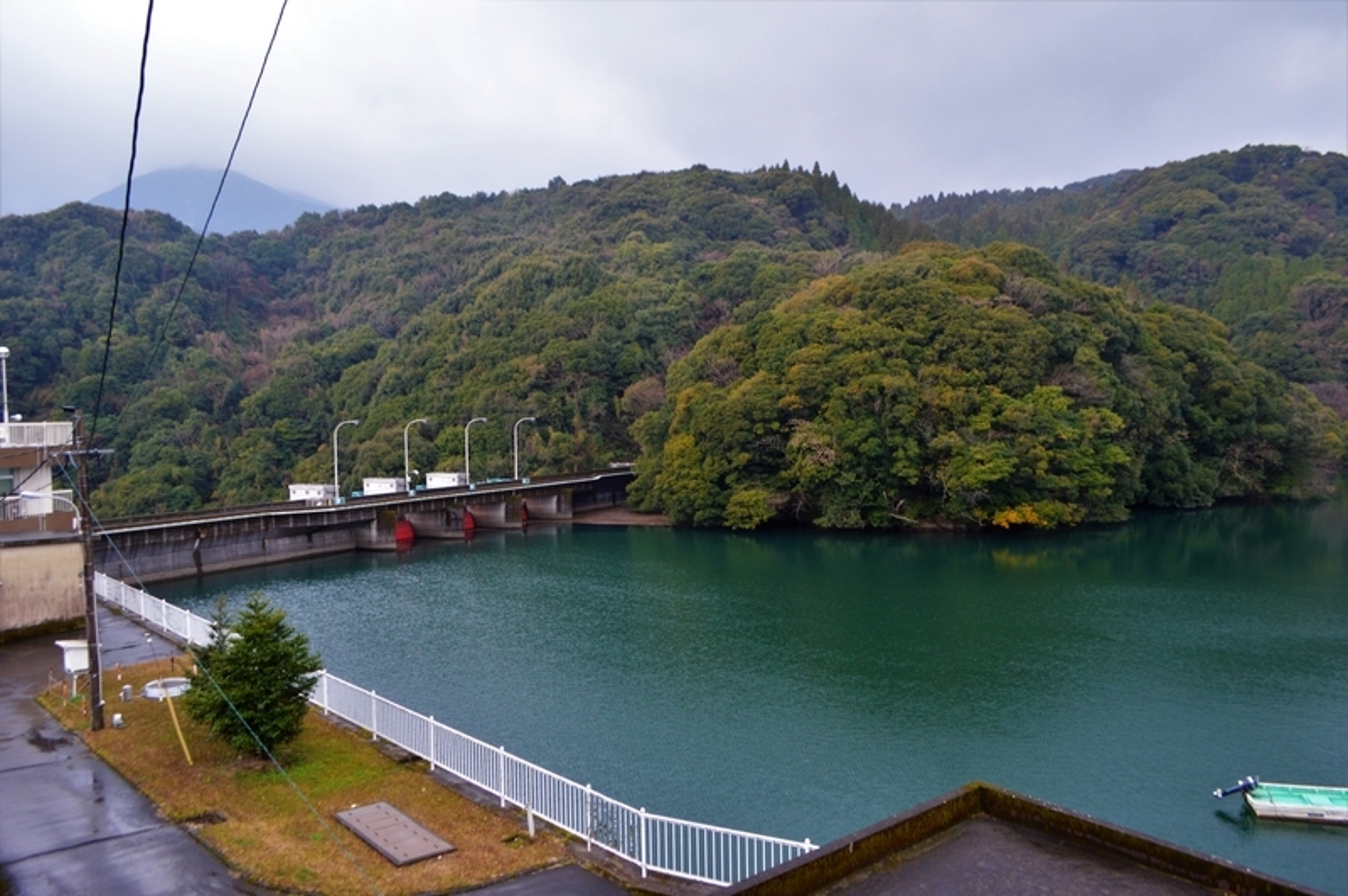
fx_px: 1010
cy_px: 448
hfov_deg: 67.4
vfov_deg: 47.9
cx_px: 674
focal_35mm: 27
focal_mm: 18
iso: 400
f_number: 5.6
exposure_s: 1/125
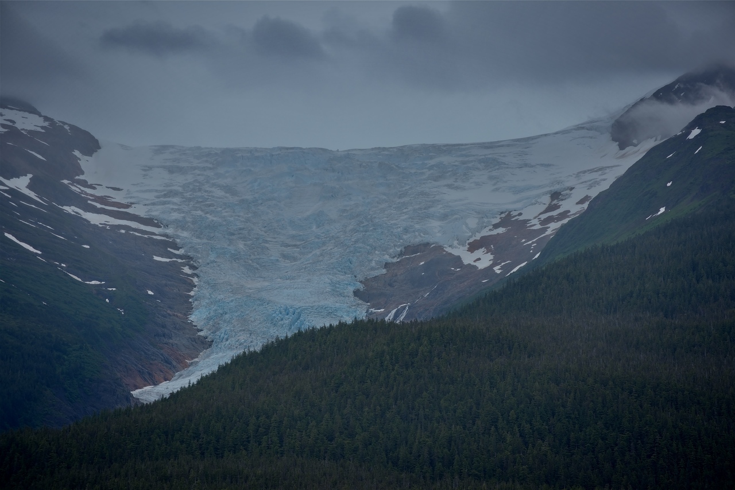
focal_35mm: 135
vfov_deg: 10.2
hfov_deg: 15.2
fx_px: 2757
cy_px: 245
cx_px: 368
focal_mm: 135
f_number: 10
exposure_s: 1/400
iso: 100
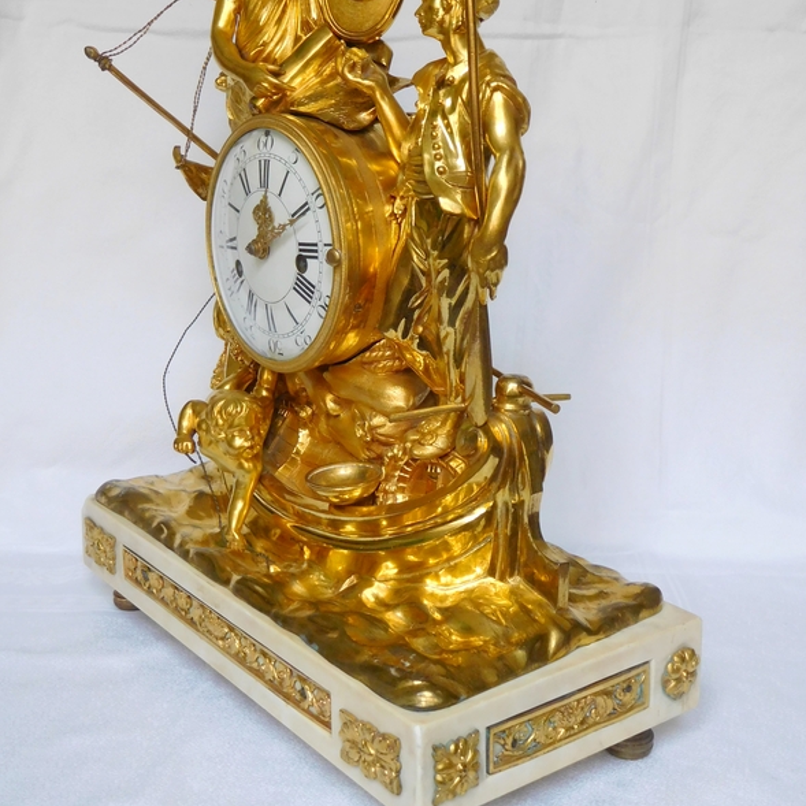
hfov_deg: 40.0
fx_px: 1106
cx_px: 397
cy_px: 345
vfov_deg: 39.9
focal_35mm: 42
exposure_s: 1/30
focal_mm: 6.2
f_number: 3.8
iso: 250
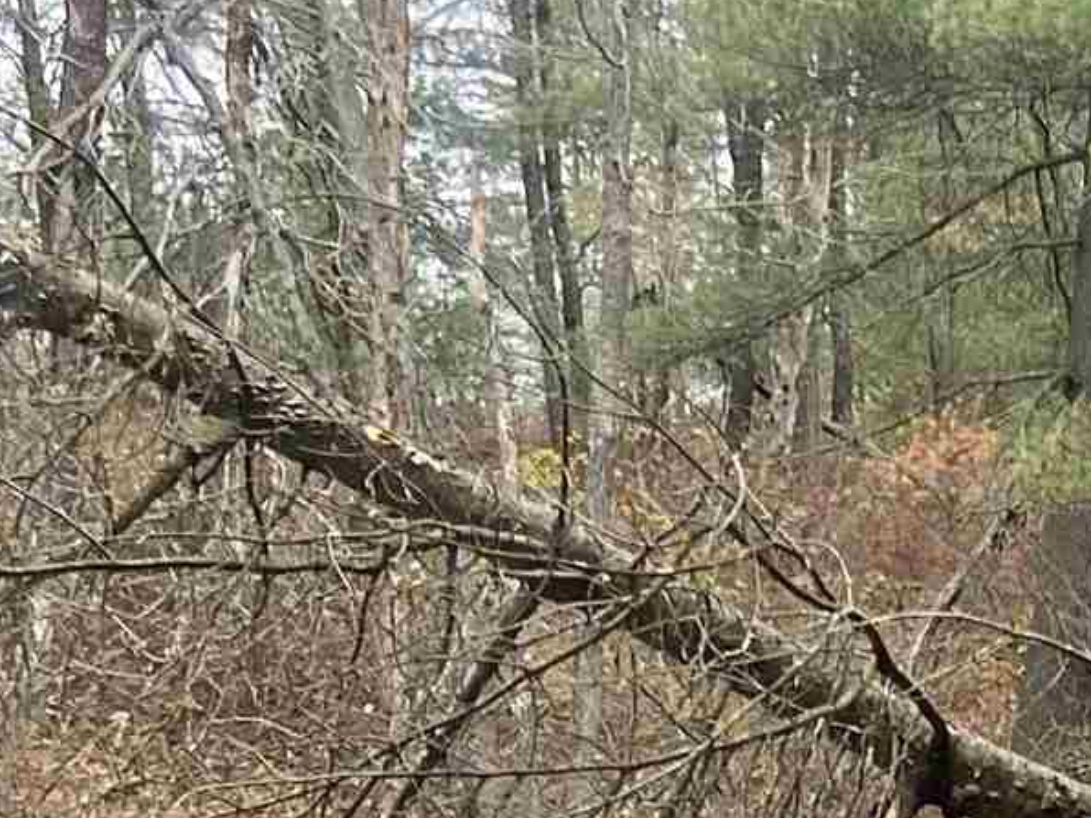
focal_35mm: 134
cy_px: 1629
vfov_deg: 10.2
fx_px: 4223
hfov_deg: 13.5
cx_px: 1803
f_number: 1.5
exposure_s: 1/197
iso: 40
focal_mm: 5.7
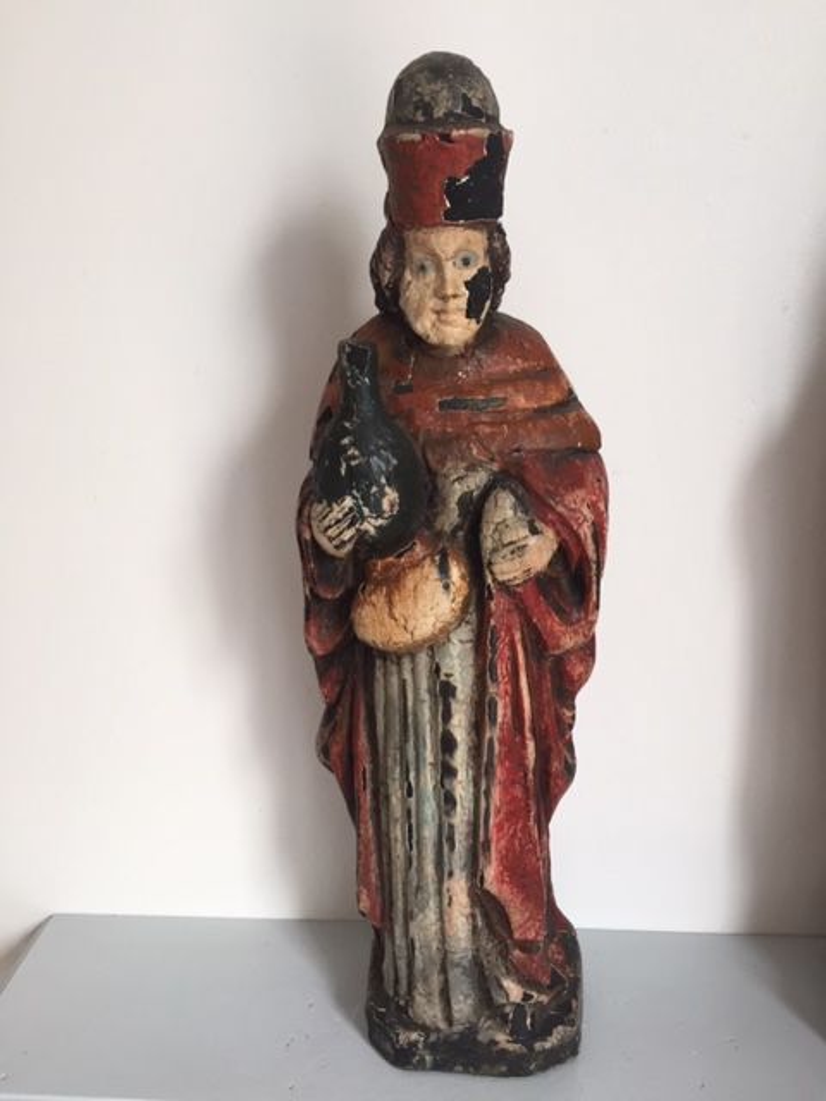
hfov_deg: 48.2
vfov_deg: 61.7
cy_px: 550
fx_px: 923
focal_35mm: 29
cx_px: 413
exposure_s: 1/33
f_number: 2.2
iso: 40
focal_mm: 4.15
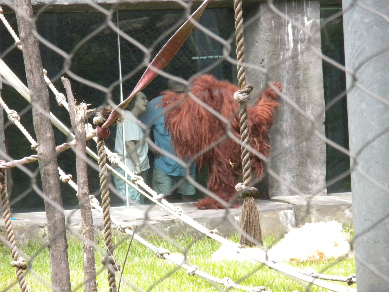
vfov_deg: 5.7
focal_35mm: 260
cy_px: 146
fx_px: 2922
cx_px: 194
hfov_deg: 7.6
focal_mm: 46.2
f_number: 5.3
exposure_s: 1/318
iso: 440
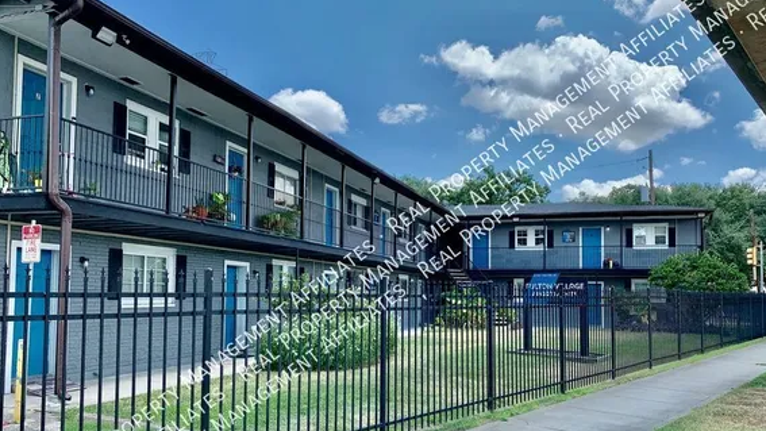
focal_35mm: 30
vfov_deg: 38.7
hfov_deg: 64.3
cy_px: 270
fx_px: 609
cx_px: 404
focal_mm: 4.25
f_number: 1.8
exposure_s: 1/1205
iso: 25
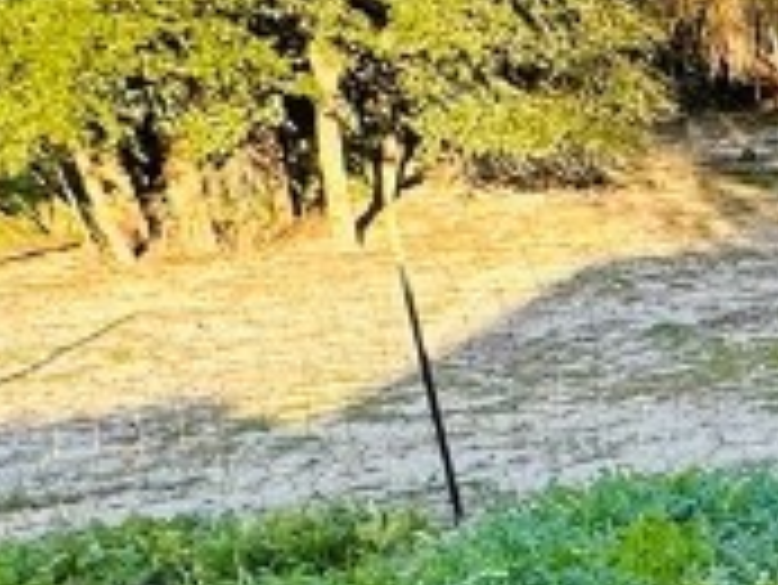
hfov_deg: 17.7
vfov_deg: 16.6
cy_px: 814
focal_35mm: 83
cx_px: 1489
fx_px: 1867
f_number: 2.2
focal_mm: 2.22
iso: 40
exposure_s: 1/184
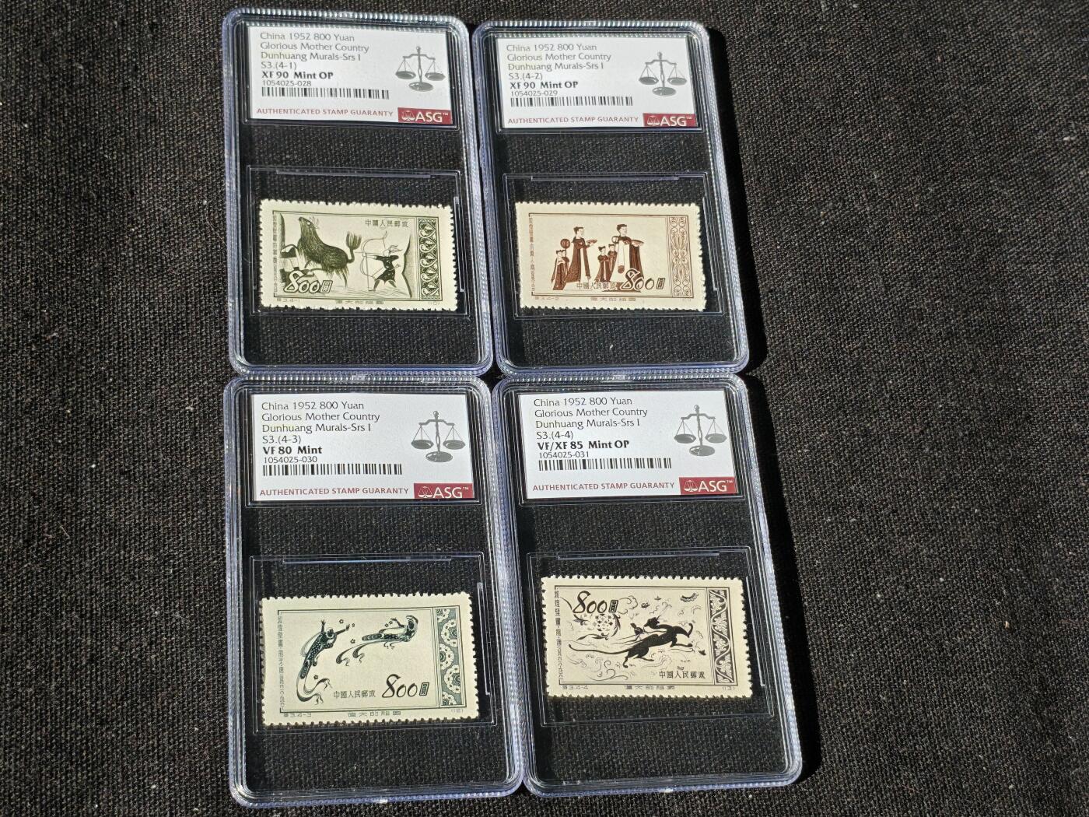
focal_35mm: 56
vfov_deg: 26.1
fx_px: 1762
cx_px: 544
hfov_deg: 34.3
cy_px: 408
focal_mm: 4.94
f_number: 1.5
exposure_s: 1/2349
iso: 50
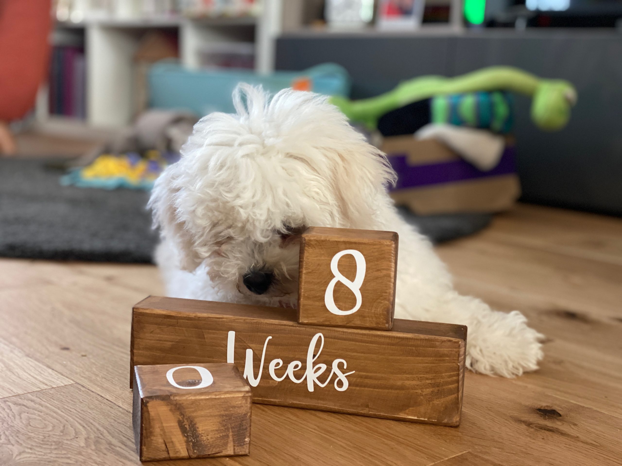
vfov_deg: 28.0
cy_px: 233
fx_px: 934
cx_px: 311
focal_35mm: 52
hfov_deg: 36.8
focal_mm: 6
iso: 200
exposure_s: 1/40
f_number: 2
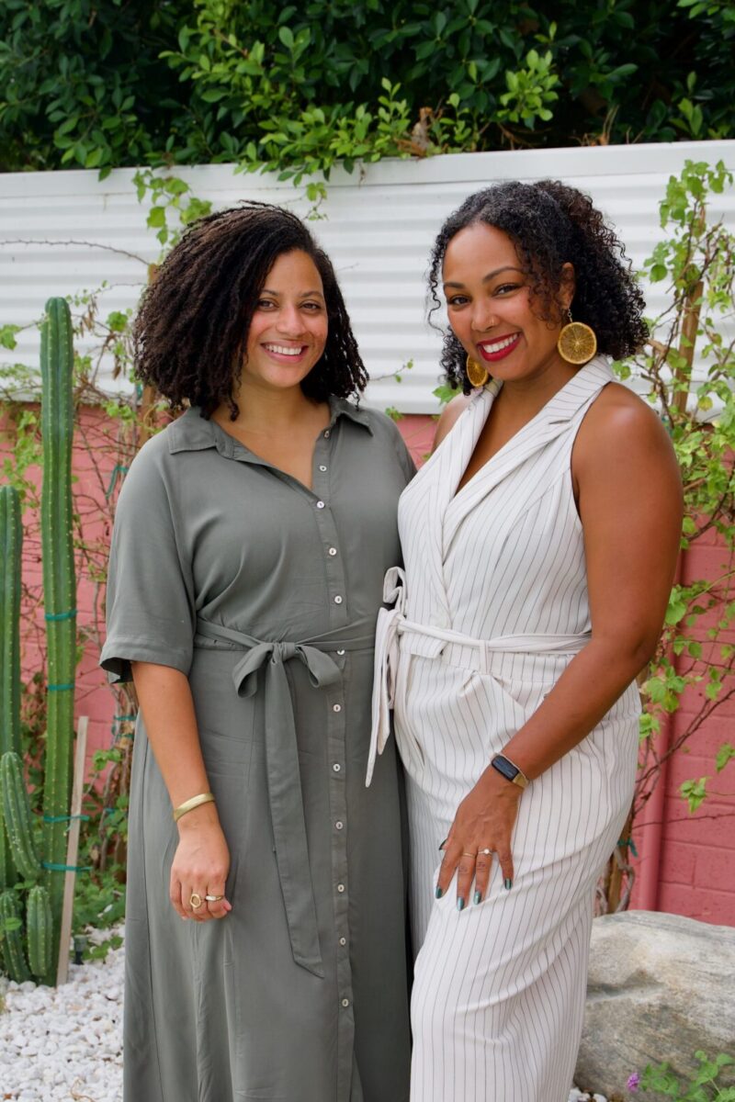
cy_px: 551
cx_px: 368
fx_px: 1164
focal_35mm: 38
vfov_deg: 50.7
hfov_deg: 35.1
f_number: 4.5
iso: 160
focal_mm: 38
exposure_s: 1/320
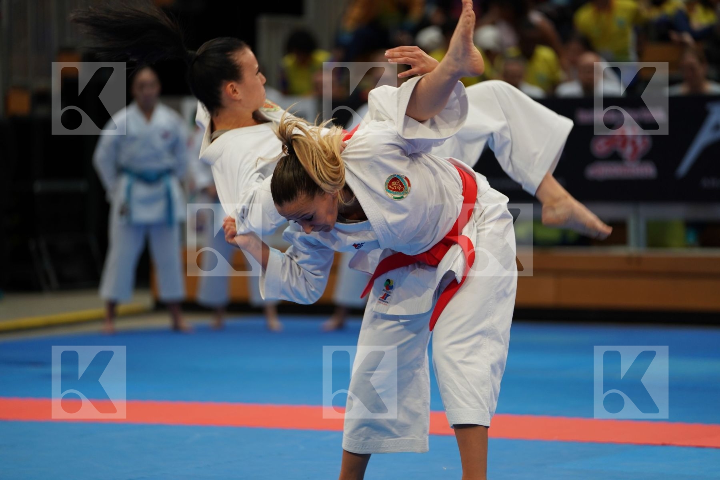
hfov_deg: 12.5
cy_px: 240
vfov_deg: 8.3
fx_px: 3300
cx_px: 360
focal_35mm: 165
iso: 640
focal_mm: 165
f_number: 2.8
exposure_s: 1/500
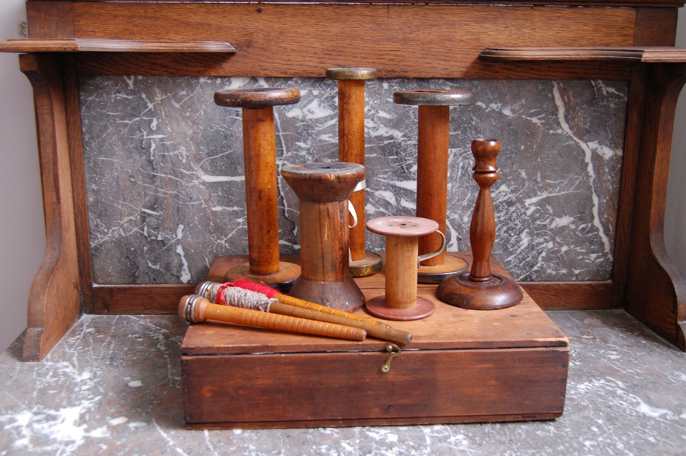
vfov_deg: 34.2
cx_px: 343
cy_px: 228
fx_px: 743
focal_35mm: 39
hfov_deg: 49.6
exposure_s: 1/30
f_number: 4
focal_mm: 26
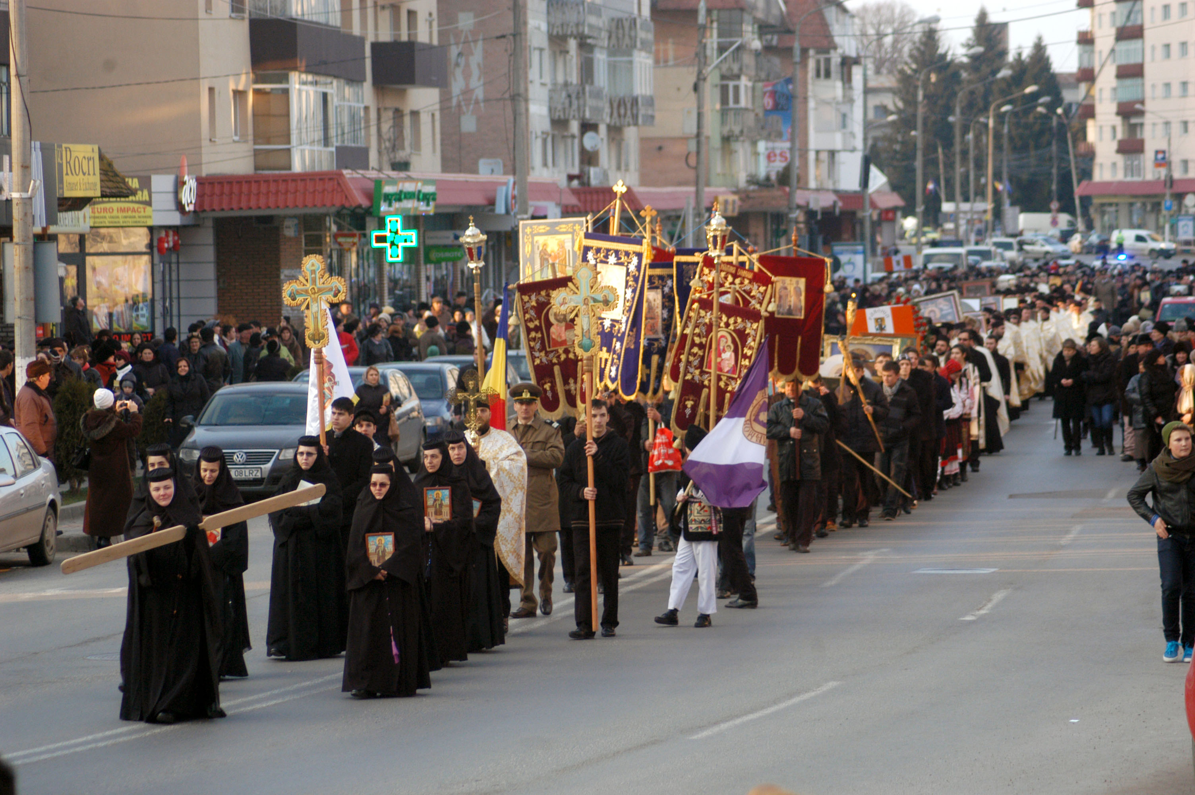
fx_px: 5223
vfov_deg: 8.7
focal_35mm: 158
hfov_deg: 13.1
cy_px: 398
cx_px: 598
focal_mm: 105
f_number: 4.2
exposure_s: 1/320
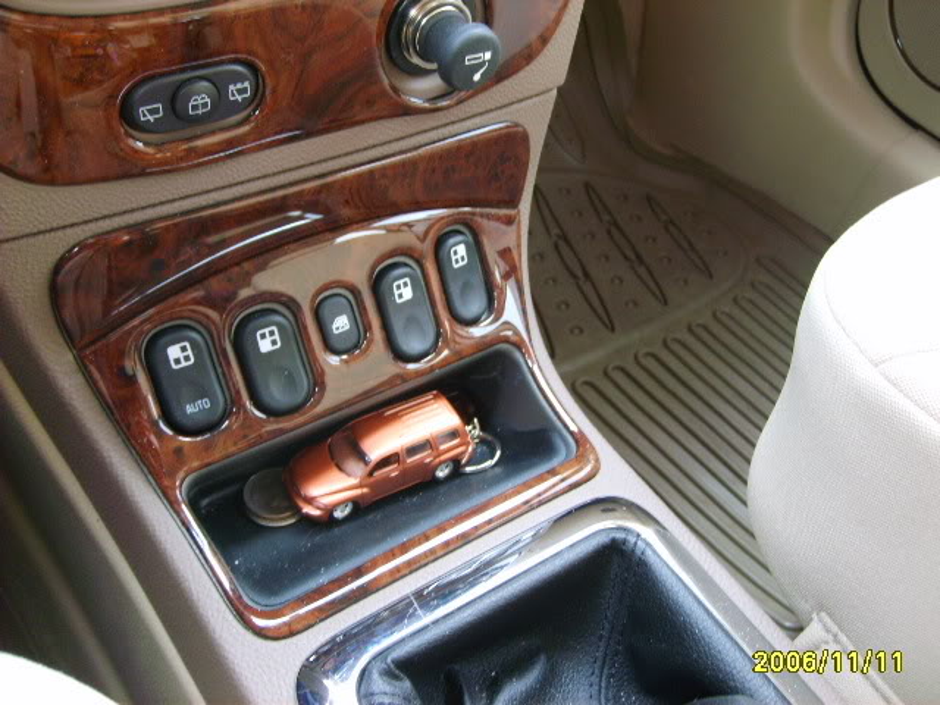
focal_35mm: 35
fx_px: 950
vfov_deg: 40.7
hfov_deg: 52.6
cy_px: 352
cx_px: 470
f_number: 2.8
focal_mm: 5.8
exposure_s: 1/15
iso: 139
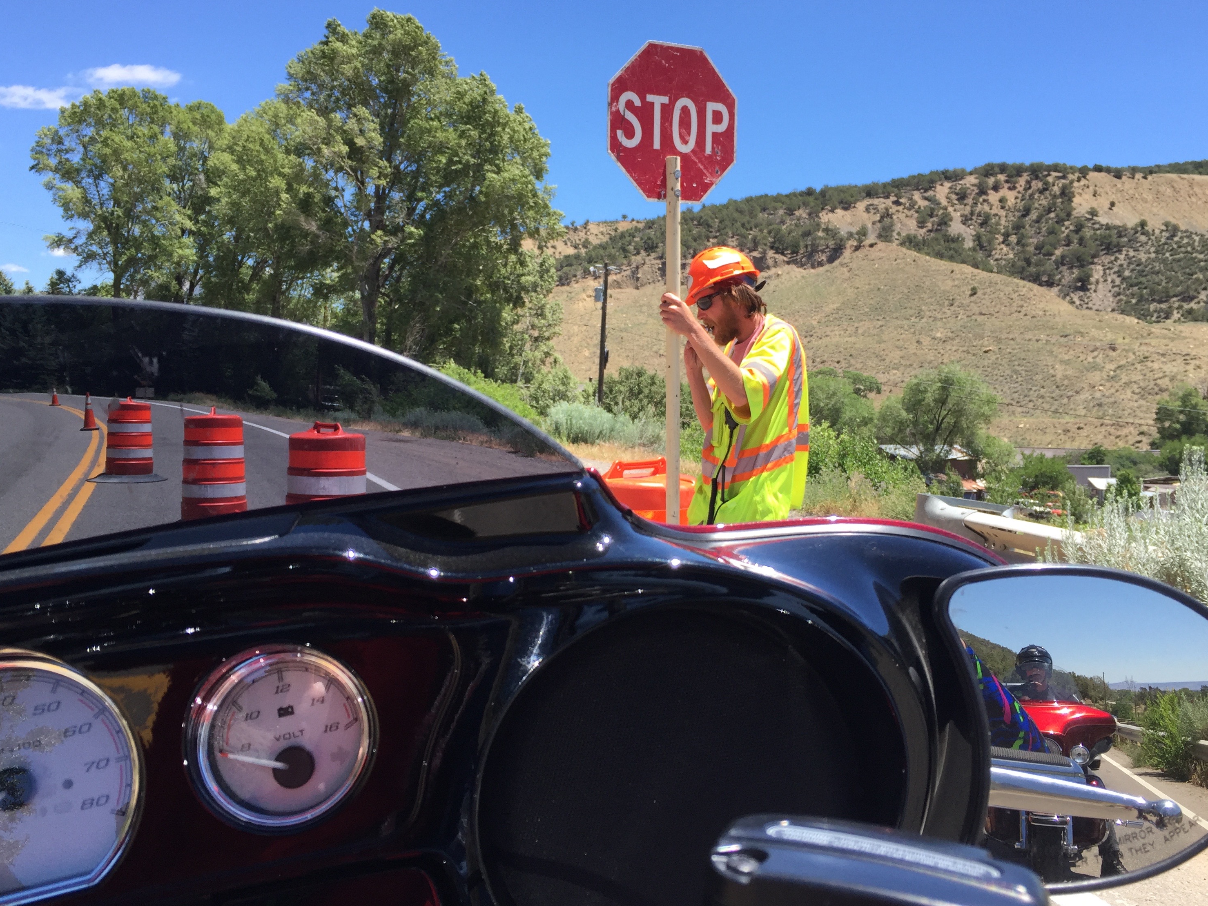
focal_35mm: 32
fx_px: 1117
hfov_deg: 56.8
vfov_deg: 44.2
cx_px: 612
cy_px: 440
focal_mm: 4.15
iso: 32
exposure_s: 1/842
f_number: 2.2
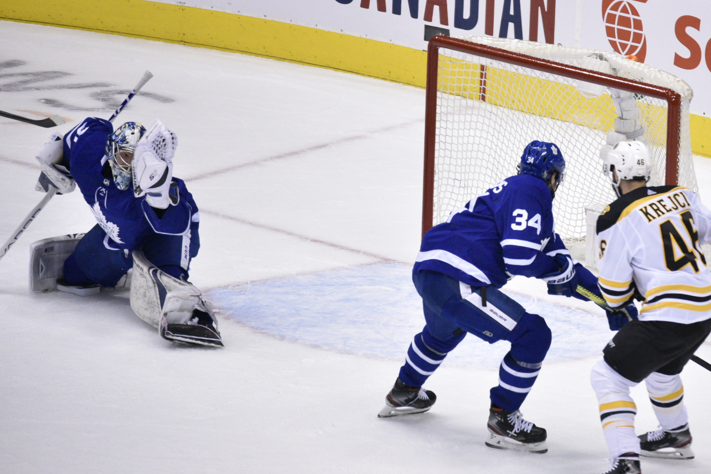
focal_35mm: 300
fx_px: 5925
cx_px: 356
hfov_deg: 6.9
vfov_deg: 4.6
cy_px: 237
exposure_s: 1/1000
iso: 4500
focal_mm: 300
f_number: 5.6
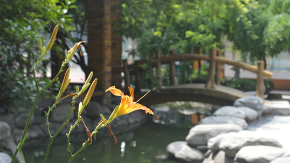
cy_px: 87
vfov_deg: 19.1
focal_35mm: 63
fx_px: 485
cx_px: 145
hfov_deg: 33.3
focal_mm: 40
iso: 250
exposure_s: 1/125
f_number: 8
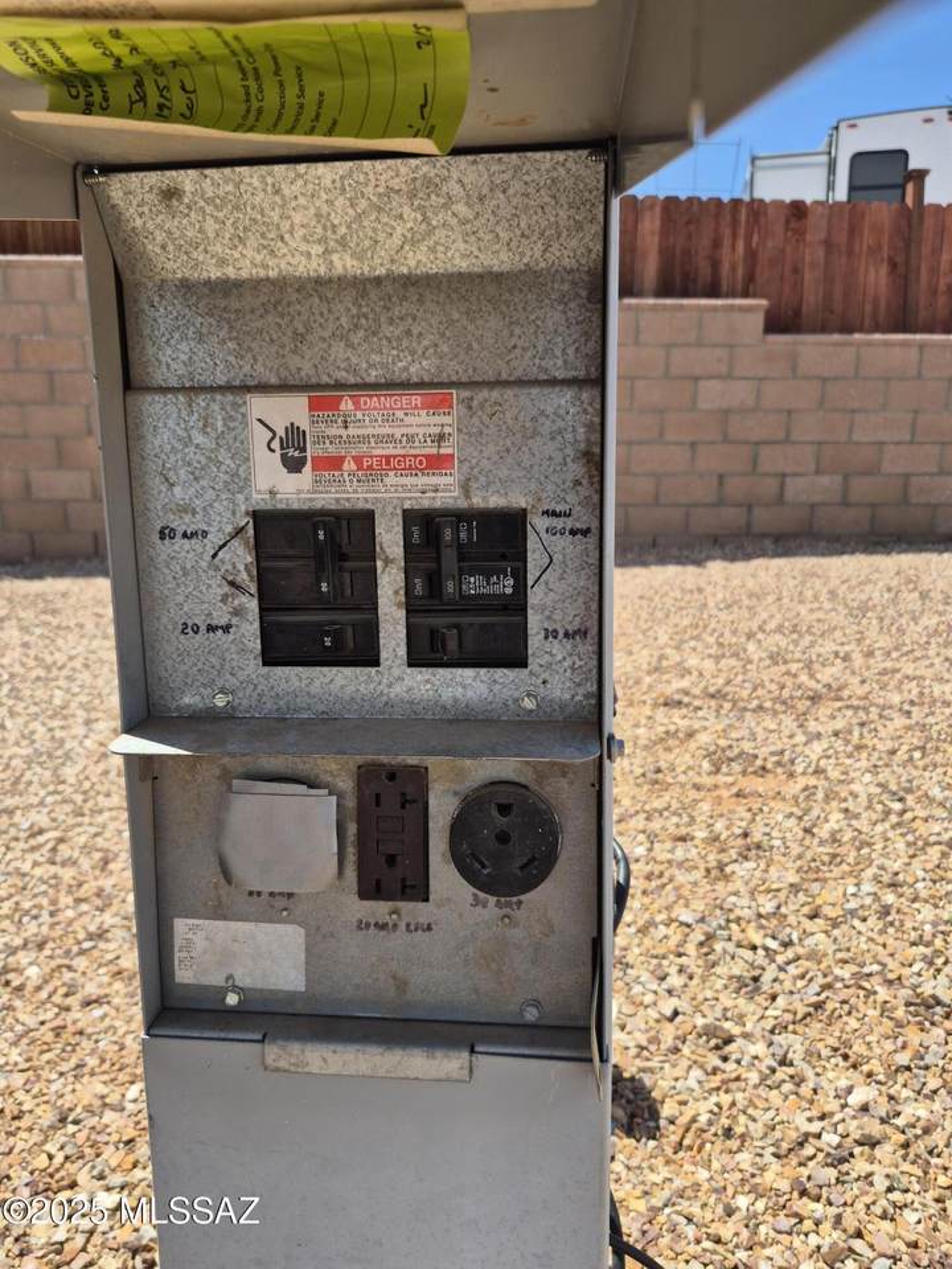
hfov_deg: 58.9
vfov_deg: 73.9
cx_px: 476
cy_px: 634
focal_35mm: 23
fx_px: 843
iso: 25
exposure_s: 1/1128
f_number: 1.8
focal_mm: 5.4
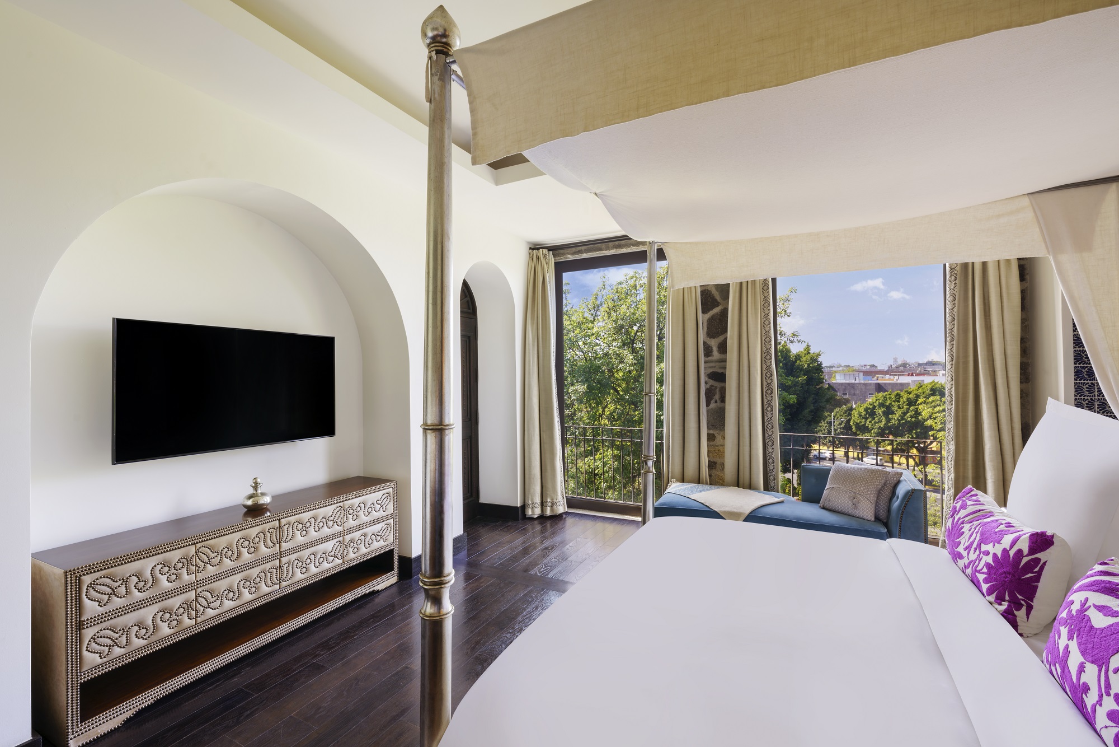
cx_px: 560
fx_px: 497
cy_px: 374
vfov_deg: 73.8
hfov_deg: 96.7
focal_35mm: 16
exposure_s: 1/1.67
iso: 100
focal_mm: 16
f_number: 11
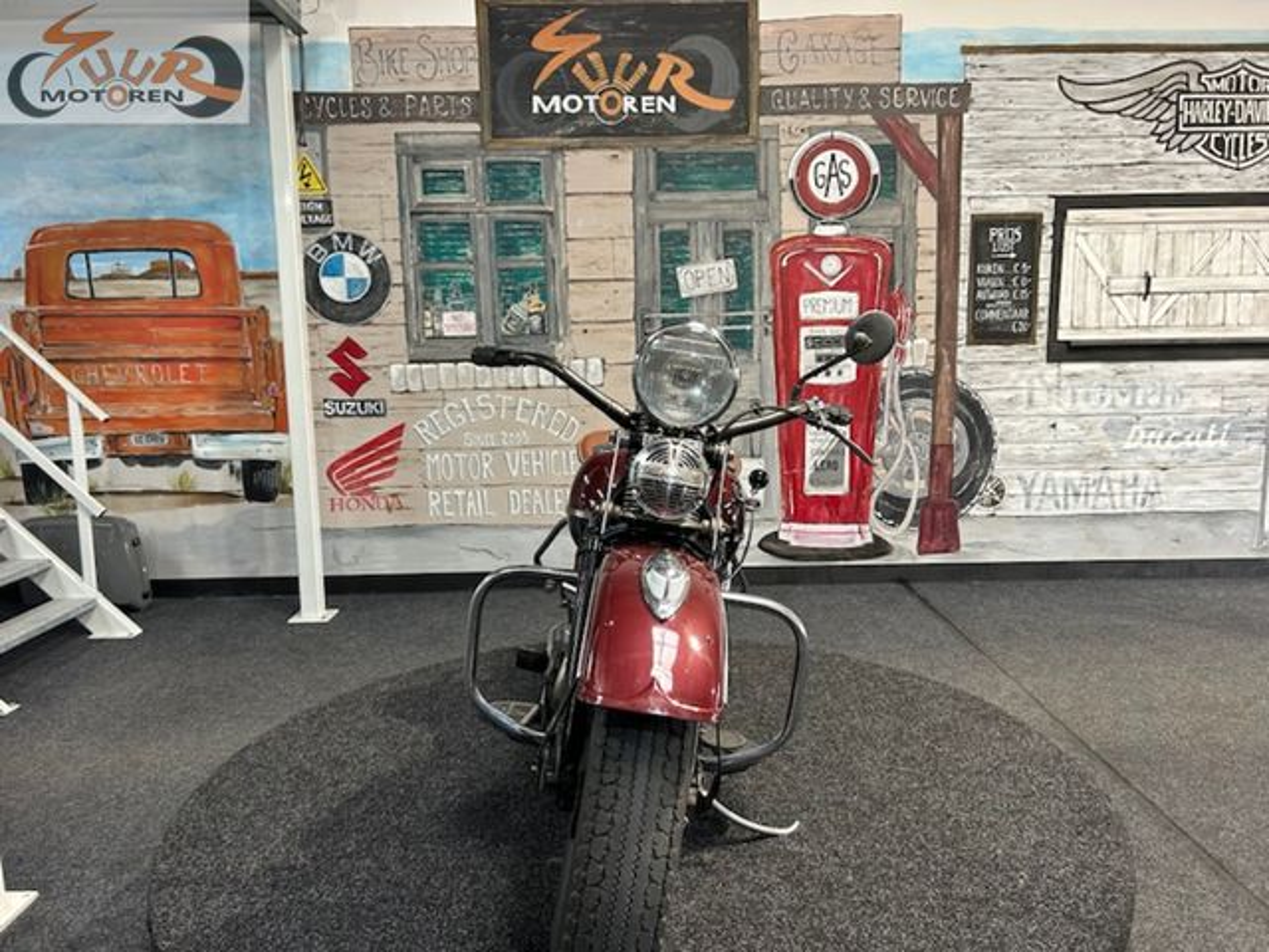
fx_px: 953
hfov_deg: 67.3
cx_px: 634
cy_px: 476
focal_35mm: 26
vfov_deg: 53.1
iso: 125
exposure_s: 1/100
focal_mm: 5.7
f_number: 1.5
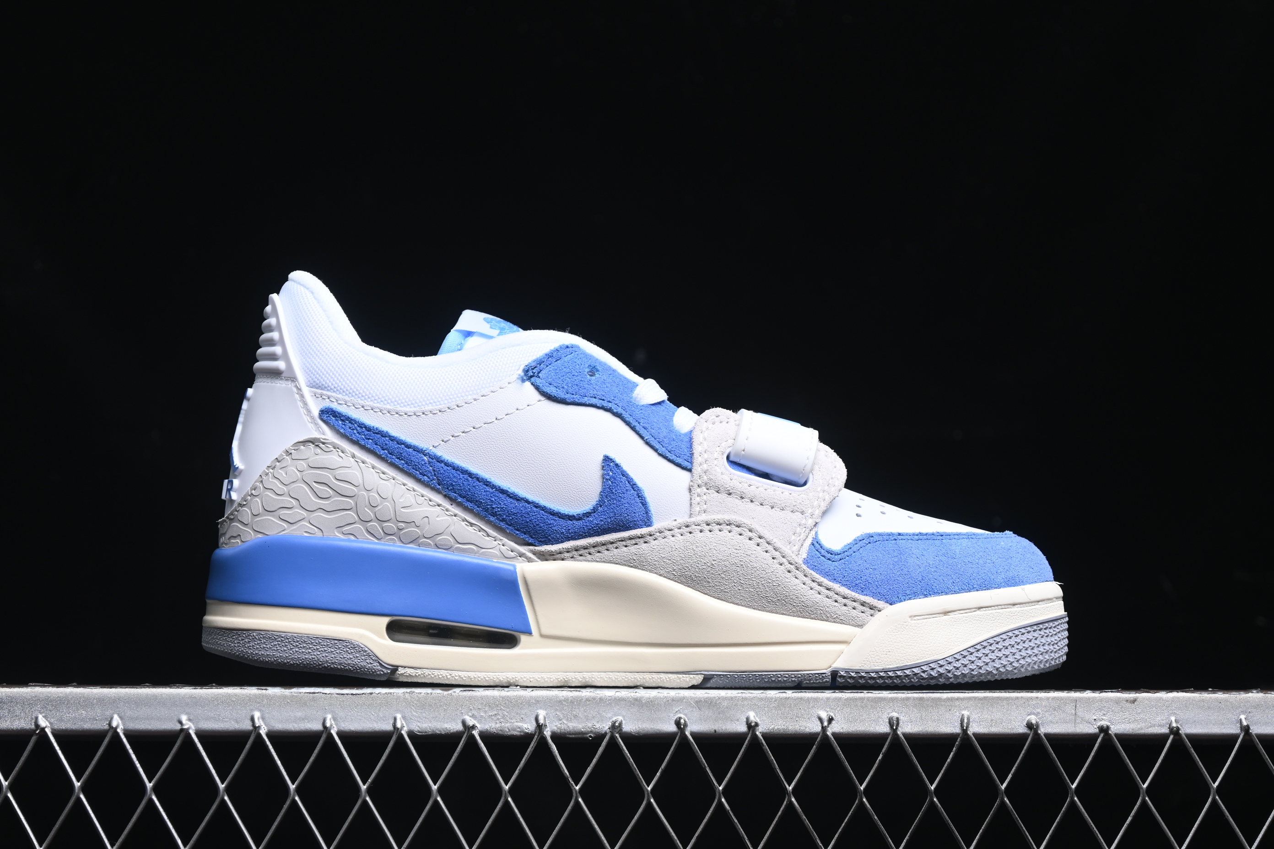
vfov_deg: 18.2
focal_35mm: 75
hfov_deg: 27.0
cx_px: 637
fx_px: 2654
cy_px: 424
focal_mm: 50
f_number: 6.3
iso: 160
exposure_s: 1/60
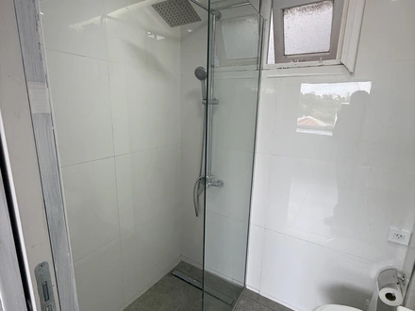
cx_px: 208
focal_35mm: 14
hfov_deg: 102.1
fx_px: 168
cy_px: 156
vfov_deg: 85.7
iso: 50
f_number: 2.2
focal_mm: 2.22
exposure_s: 1/100
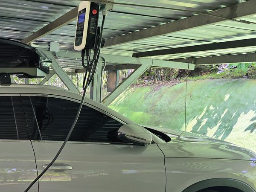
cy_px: 103
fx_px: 340
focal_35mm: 46
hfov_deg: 37.7
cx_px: 13
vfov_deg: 31.5
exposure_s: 1/180
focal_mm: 6.3
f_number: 1.7
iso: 32
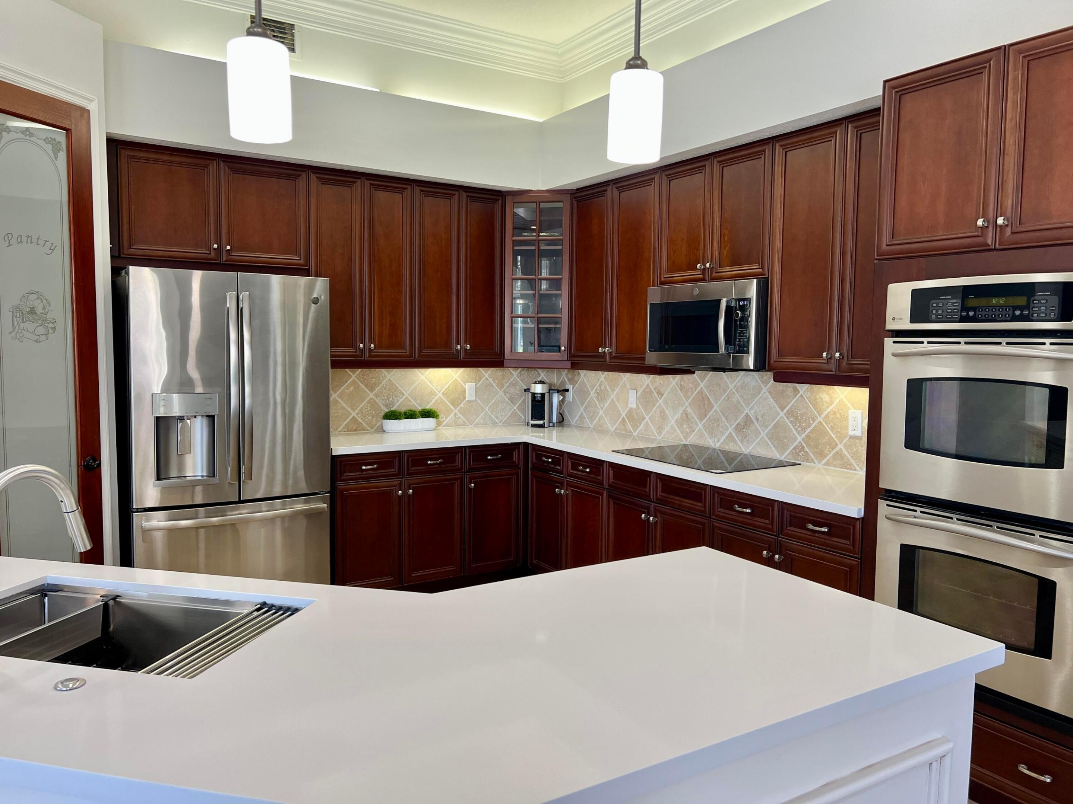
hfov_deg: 67.3
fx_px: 806
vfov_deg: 53.1
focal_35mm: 26
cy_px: 402
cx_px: 536
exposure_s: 1/120
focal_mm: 5.7
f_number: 1.5
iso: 100
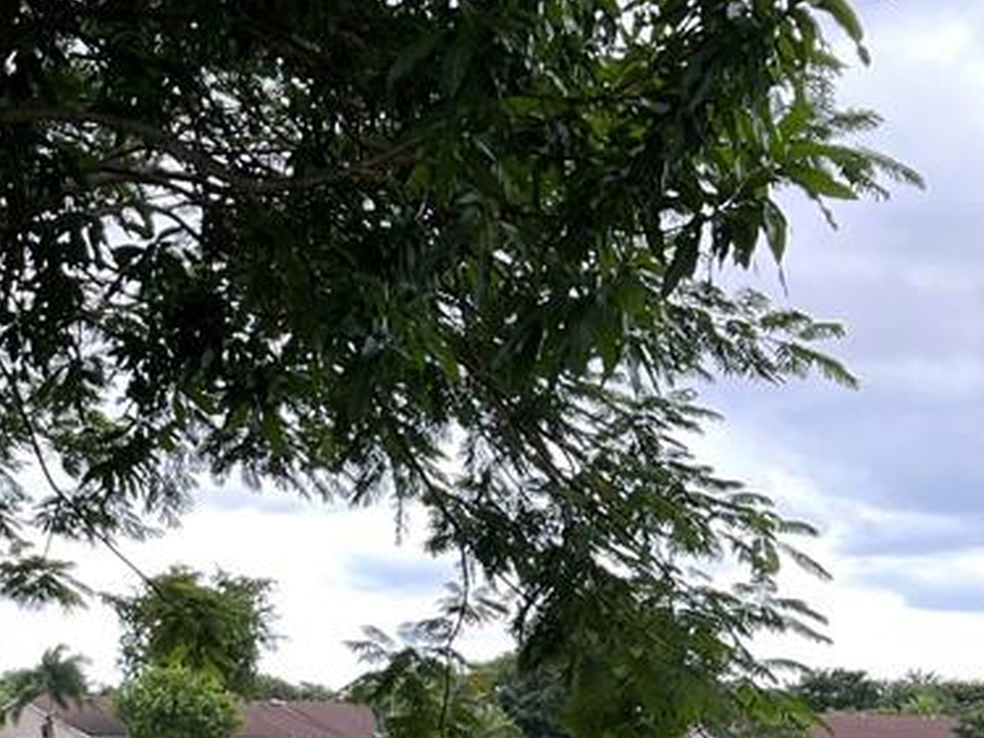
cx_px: -215
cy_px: 896
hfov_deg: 24.6
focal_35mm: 71
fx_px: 2018
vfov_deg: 19.5
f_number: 1.5
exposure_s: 1/181
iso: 50
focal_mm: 5.7
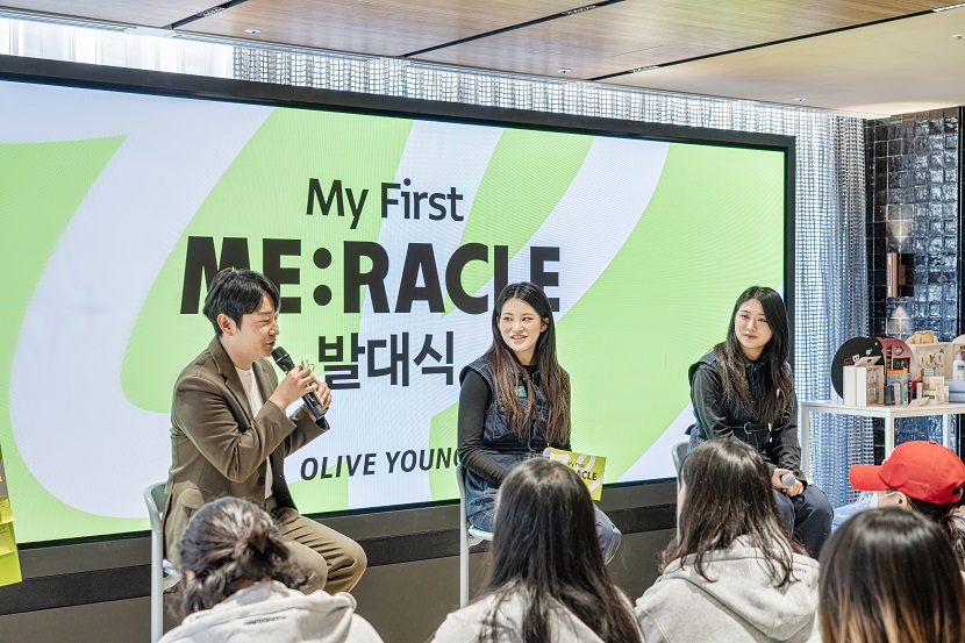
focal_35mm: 50
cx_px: 482
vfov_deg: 27.0
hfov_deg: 39.6
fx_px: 1340
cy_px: 322
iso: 800
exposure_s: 1/125
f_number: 4.5
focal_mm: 50
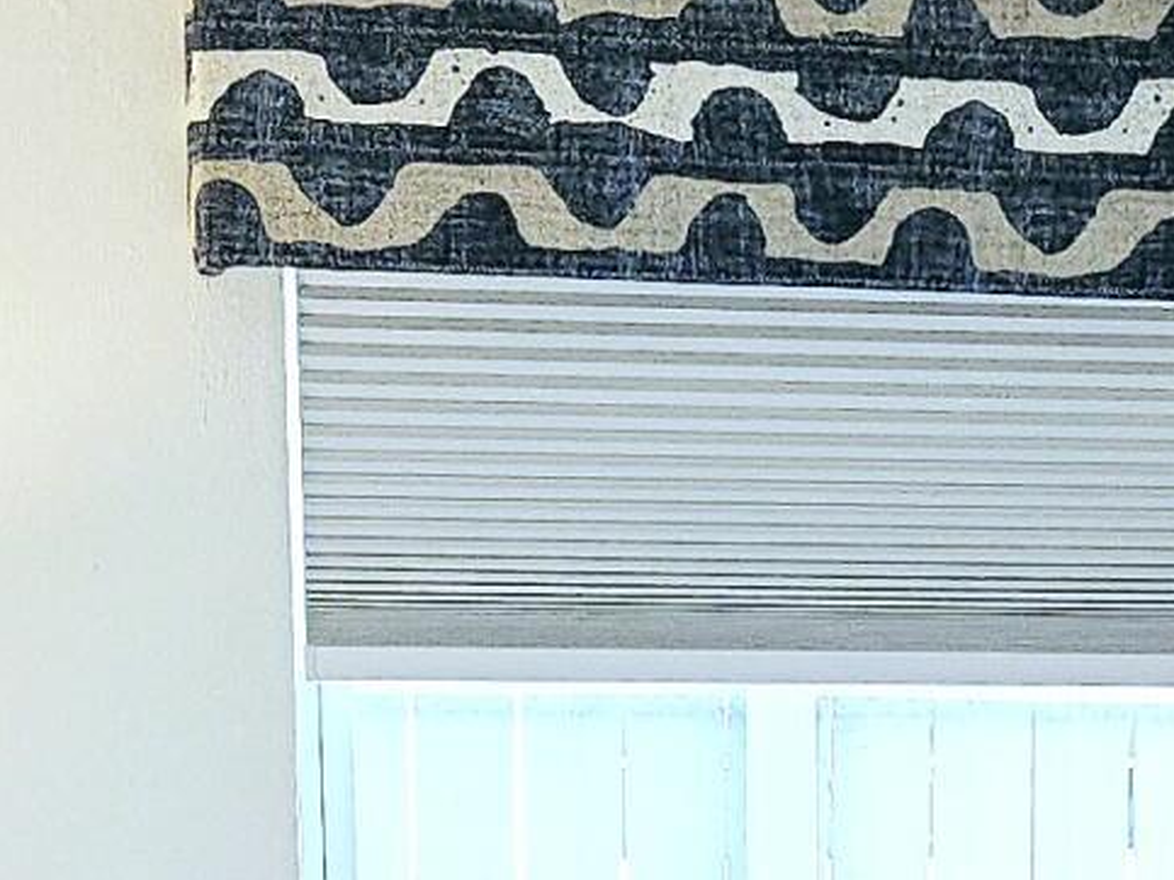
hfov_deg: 13.7
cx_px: 1111
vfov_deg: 9.8
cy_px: 1578
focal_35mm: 143
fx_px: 4849
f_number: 1.8
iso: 50
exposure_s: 1/60.2
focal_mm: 5.4
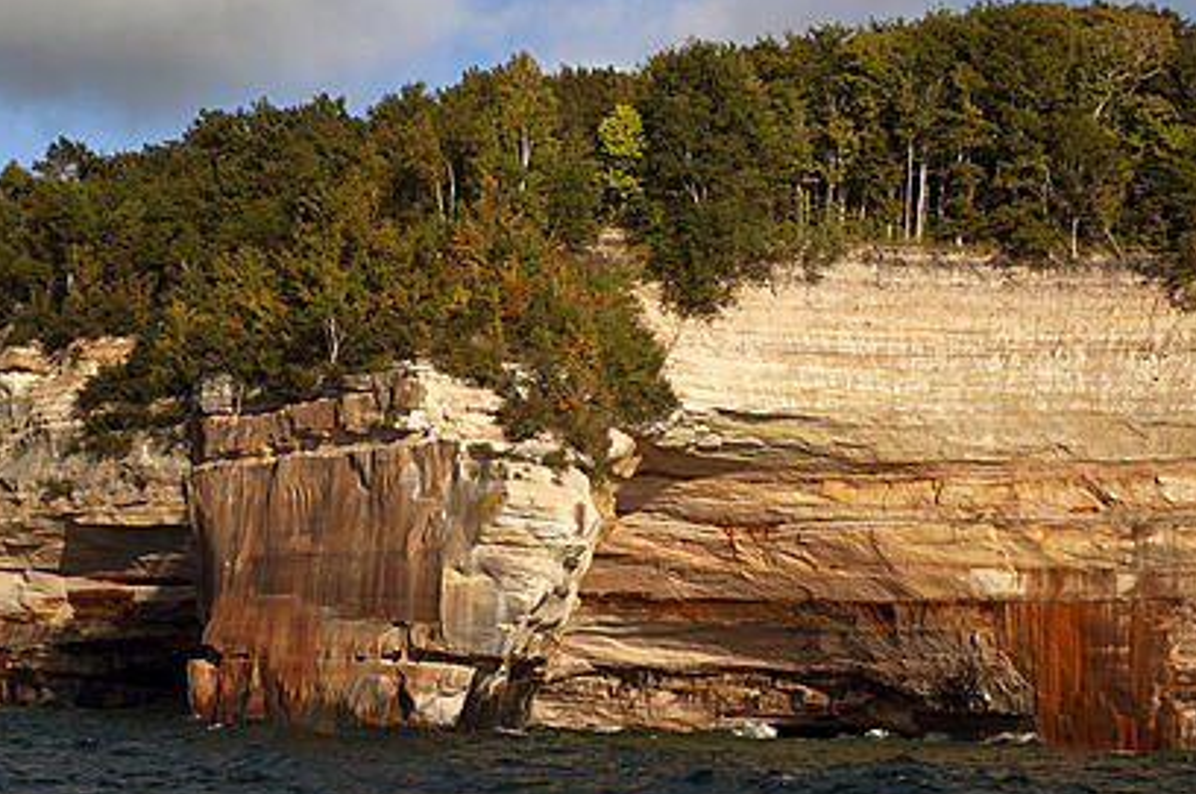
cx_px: 536
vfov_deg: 14.1
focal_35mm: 97
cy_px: 385
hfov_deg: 21.0
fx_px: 3219
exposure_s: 1/400
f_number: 10
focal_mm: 44
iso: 200
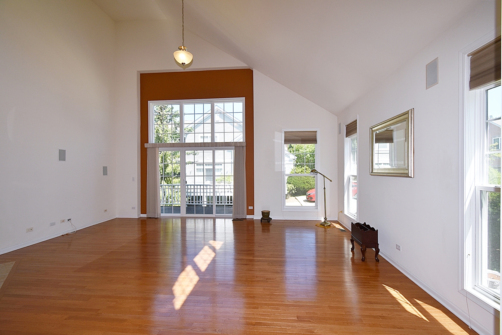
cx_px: 251
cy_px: 168
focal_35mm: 15
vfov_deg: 77.3
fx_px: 209
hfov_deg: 100.4
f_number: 5.6
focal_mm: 10
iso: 100
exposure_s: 1/125
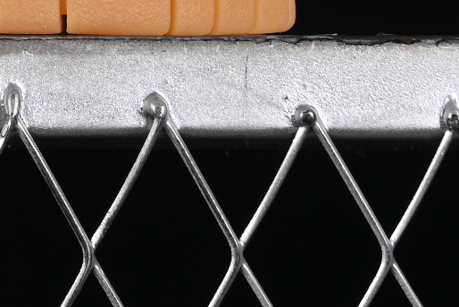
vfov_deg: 3.3
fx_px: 5178
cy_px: -460
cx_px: -671
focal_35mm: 406
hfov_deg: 4.9
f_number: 8
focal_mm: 50
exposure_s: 1/80
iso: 160
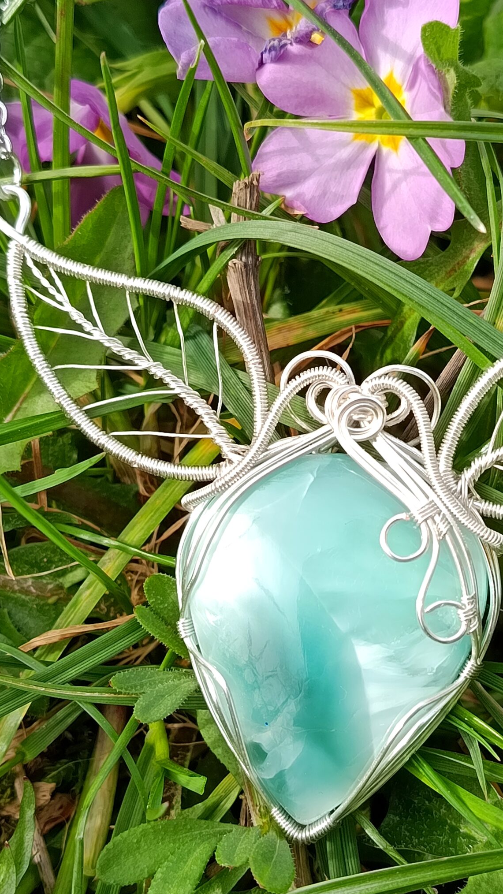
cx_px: 325
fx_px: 1565
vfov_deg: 31.9
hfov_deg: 18.2
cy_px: 493
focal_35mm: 66
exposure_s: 1/150
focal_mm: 5.24
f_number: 1.7
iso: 50
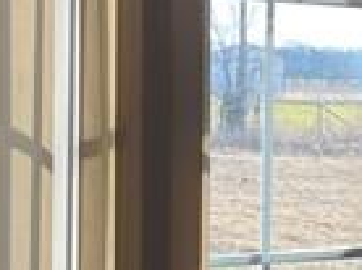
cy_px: 241
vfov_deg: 7.7
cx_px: 595
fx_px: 2015
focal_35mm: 193
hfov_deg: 9.9
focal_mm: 5.1
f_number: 1.6
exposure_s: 1/478
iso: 50
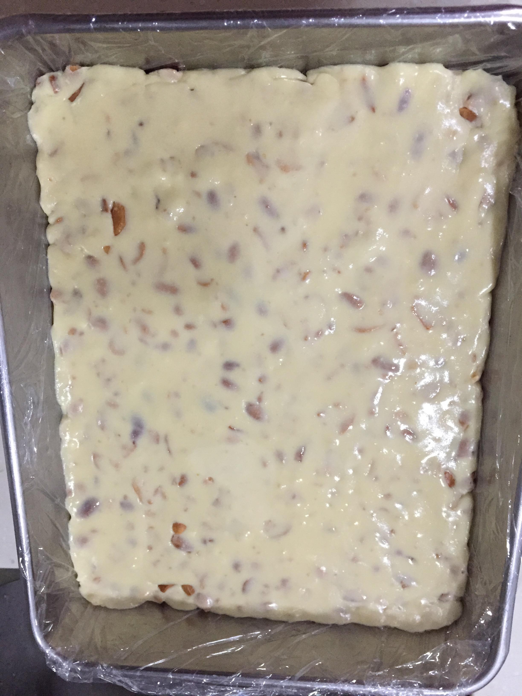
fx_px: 583
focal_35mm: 29
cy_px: 348
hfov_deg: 48.2
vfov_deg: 61.7
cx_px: 261
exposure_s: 1/33
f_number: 2.2
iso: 320
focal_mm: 4.15
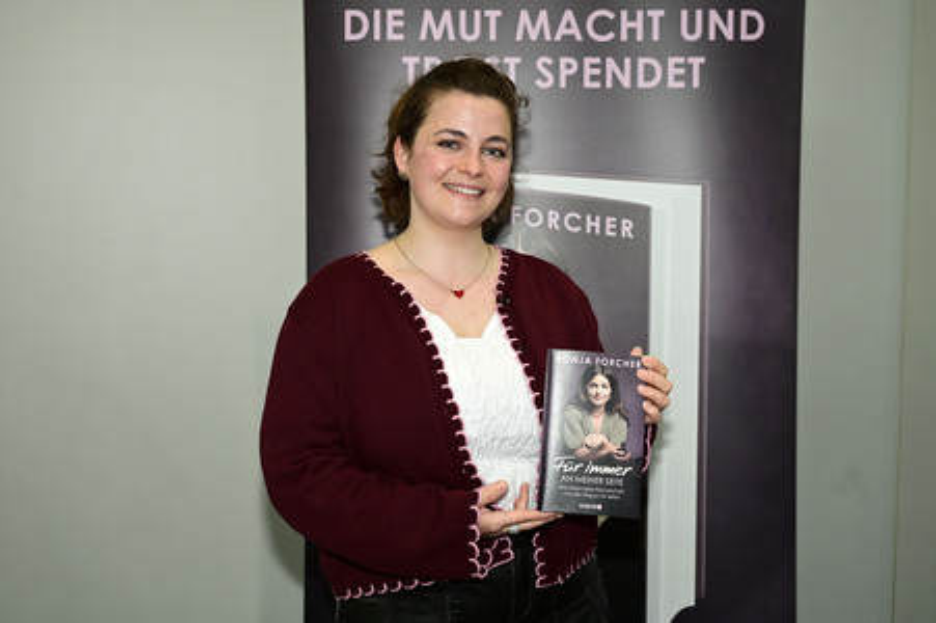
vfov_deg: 31.8
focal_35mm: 42
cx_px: 468
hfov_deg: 46.4
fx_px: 1091
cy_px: 312
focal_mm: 42
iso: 1600
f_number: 5
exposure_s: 1/200
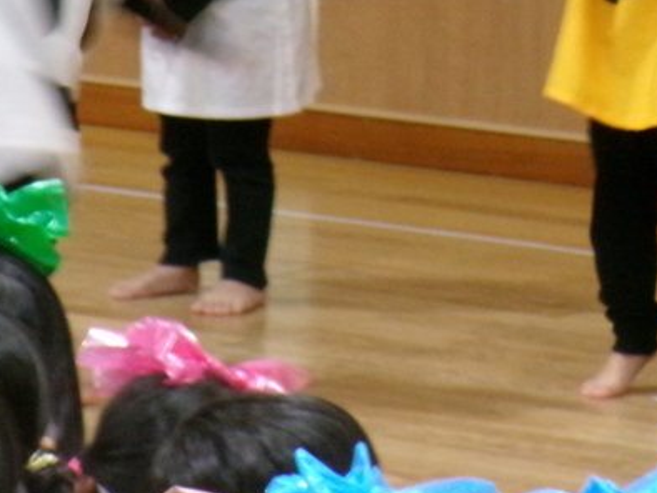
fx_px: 6837
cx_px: 715
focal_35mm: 360
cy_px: -98
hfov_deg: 5.5
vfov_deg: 4.1
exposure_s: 1/20
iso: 800
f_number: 6.3
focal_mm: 25.5
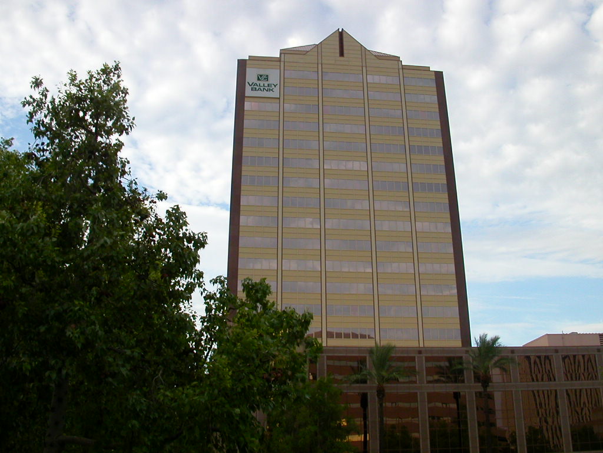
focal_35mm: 37
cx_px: 302
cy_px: 226
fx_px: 645
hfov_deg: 50.1
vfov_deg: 38.7
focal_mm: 5.6
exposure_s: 1/300
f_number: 4.5
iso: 100
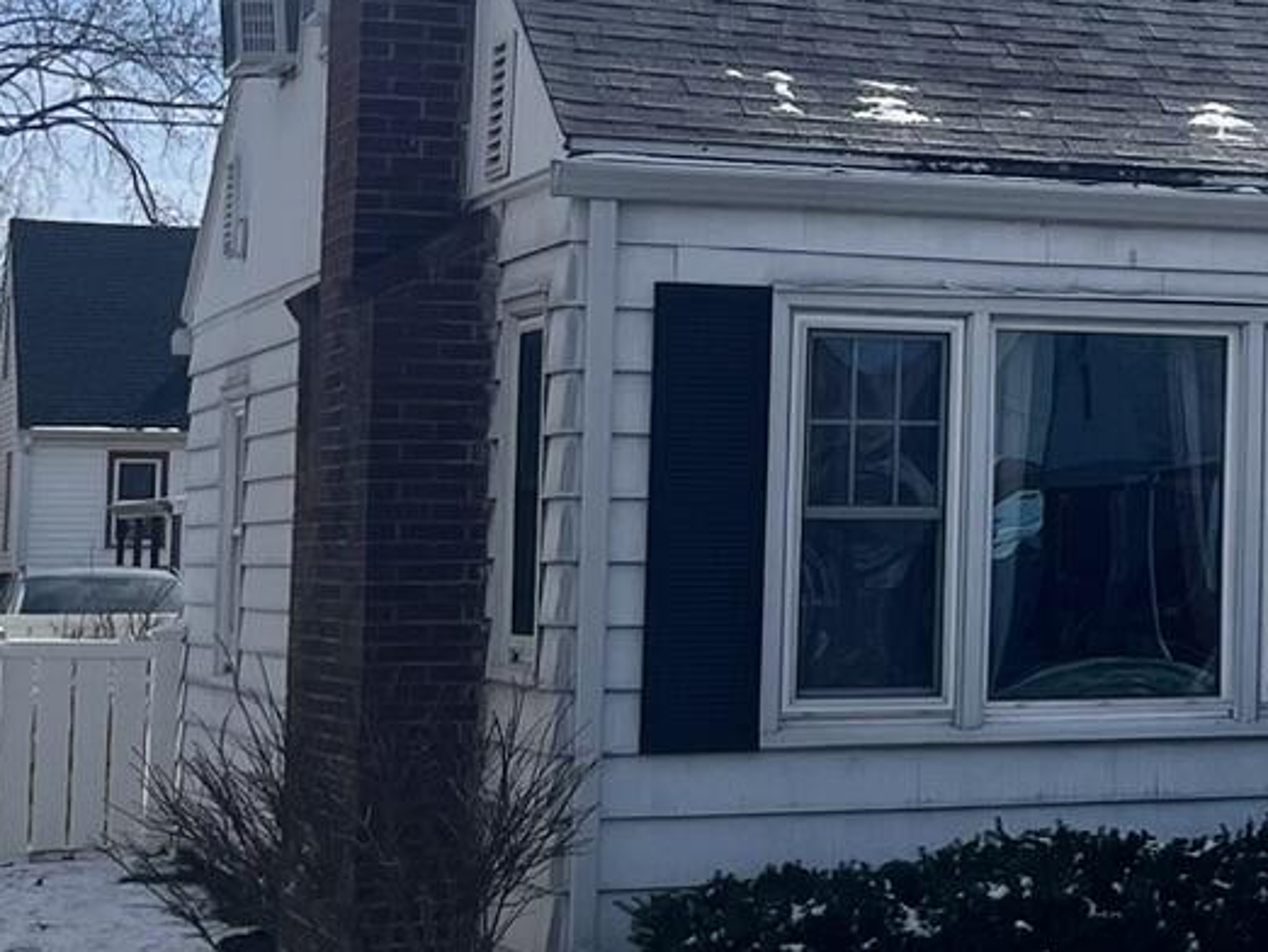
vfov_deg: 14.5
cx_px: 2011
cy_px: 219
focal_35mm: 102
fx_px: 3738
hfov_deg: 17.0
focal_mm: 5.1
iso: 50
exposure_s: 1/9901
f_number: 1.6
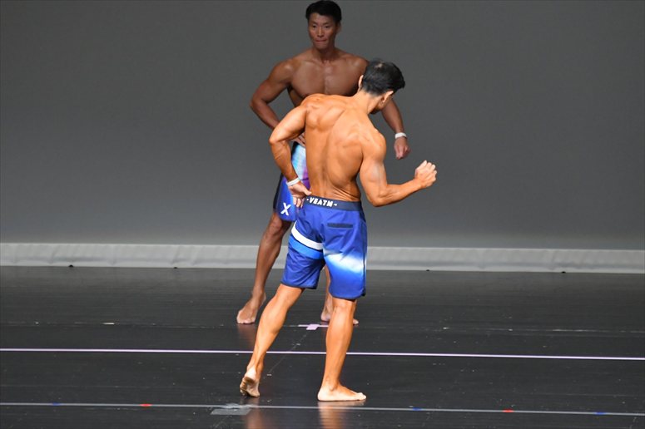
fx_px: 6178
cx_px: 322
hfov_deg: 6.0
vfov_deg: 4.0
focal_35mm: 345
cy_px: 214
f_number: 5.6
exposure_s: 1/400
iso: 5000
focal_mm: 230
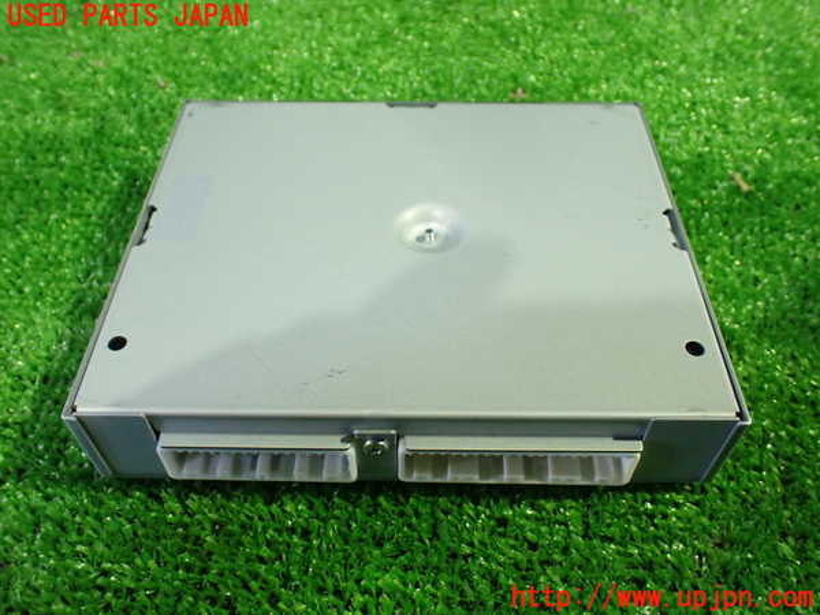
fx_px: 711
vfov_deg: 46.8
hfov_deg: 60.0
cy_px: 308
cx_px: 410
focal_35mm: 30
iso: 800
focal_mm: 5.4
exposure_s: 1/50
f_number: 2.3
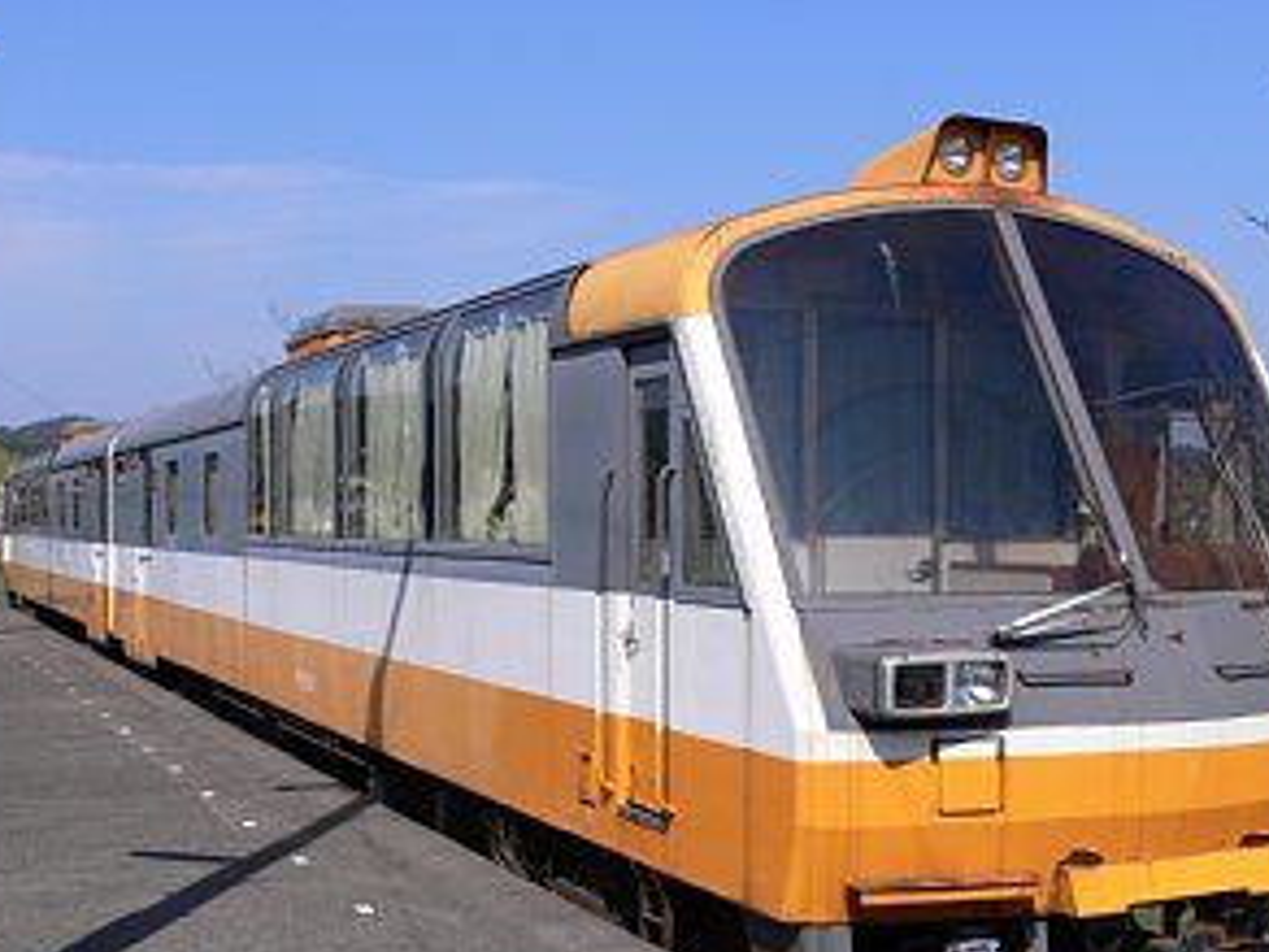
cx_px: 665
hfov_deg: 39.6
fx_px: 1760
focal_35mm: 48
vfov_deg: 30.3
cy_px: 509
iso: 80
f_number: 5.6
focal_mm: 7.4
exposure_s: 1/500
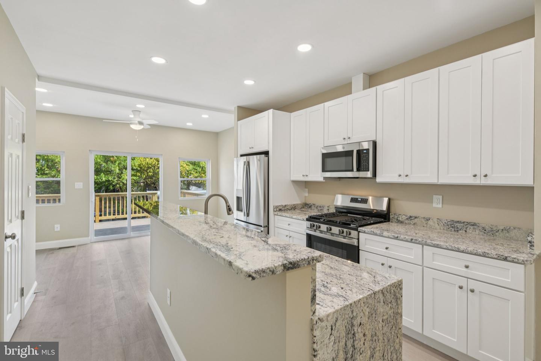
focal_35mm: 17
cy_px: 180
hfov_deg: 93.3
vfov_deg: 70.4
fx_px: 255
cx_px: 270
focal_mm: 17
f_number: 8
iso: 100
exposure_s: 1/20
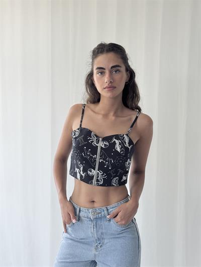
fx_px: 371
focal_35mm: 48
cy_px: 134
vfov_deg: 39.6
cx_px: 100
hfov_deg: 30.3
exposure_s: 1/150
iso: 64
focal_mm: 6.76
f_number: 1.78
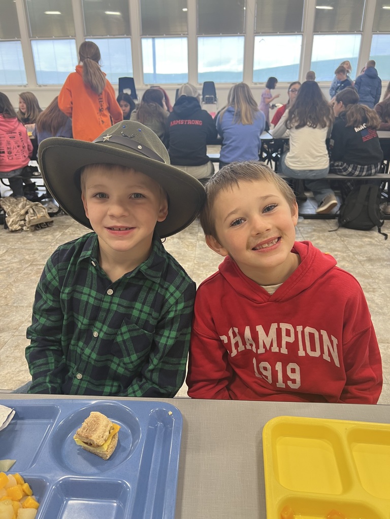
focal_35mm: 26
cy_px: 260
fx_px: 391
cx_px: 195
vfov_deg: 67.3
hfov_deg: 53.1
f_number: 1.5
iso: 100
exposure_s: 1/60
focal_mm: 5.7
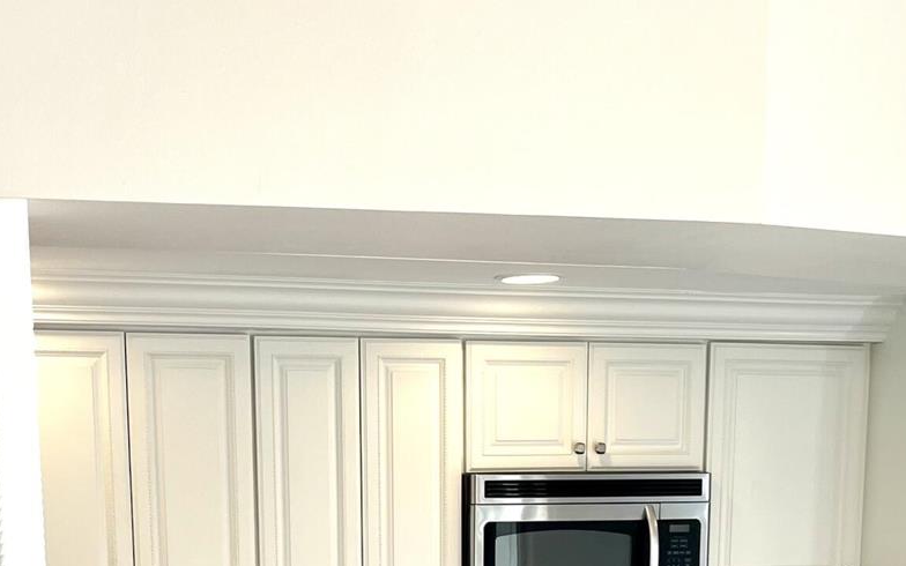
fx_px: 1778
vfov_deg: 16.7
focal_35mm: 72
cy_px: 813
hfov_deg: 28.6
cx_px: 419
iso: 32
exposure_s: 1/149
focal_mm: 5.1
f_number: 1.6
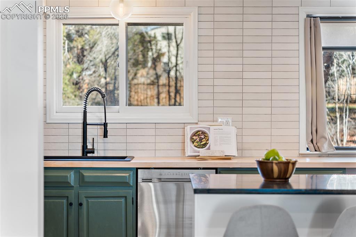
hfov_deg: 27.4
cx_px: 178
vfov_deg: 18.4
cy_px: 118
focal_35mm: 74
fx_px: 732
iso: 100
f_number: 2.8
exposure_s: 1/8
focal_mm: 74
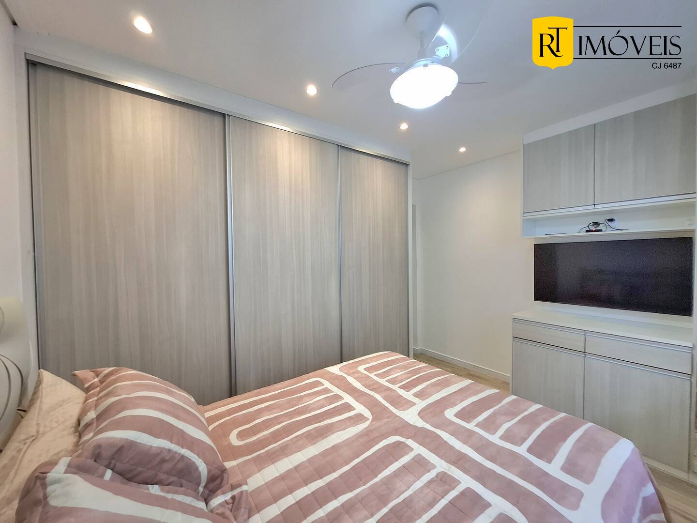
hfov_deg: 106.2
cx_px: 348
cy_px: 262
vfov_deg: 89.9
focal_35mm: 13
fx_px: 262
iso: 125
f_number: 2.2
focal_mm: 1.74
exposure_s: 1/40
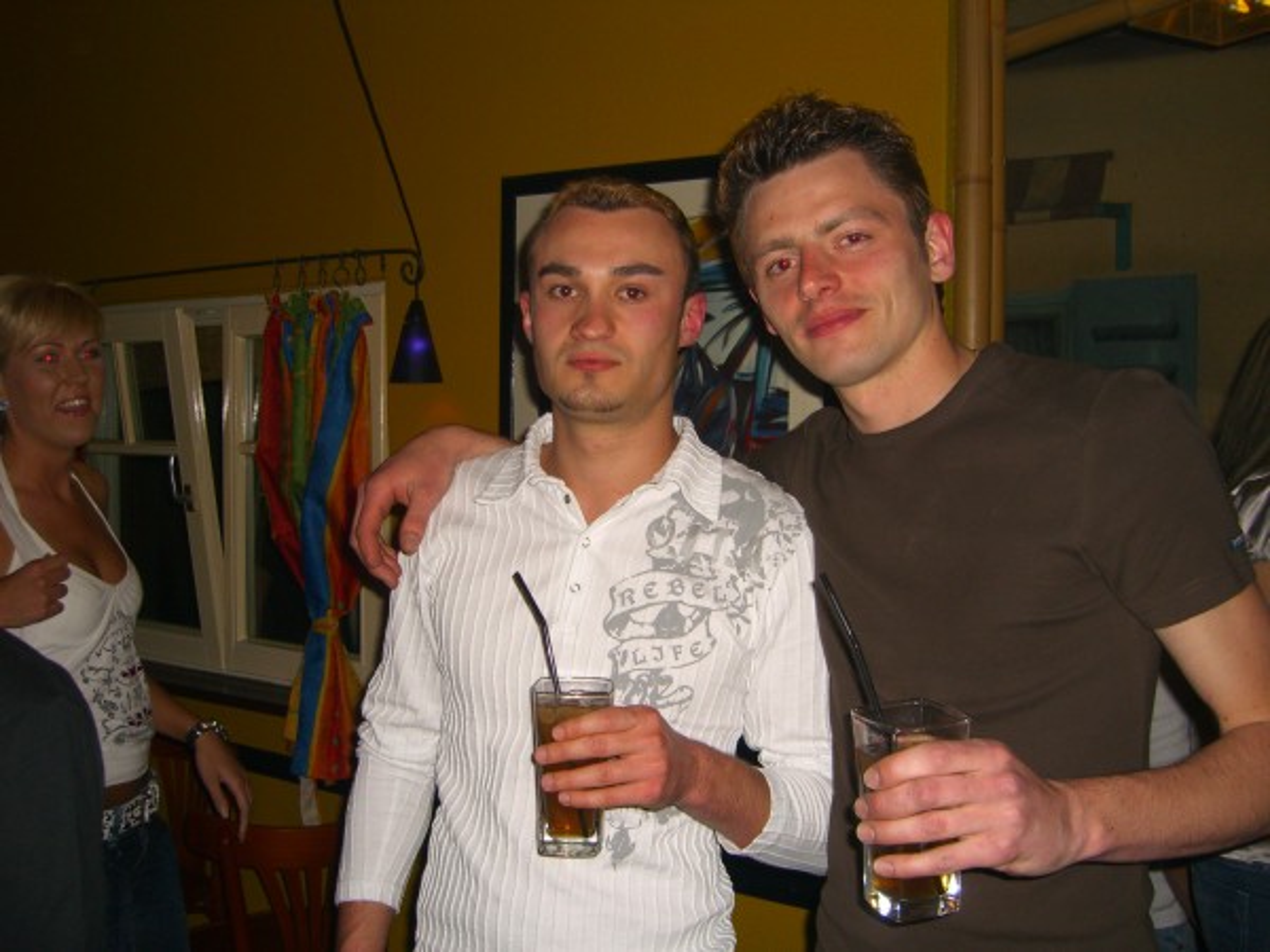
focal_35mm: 38
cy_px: 476
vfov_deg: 37.7
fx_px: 1394
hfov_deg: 49.0
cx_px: 635
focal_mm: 7.9
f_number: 2.8
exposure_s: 1/60
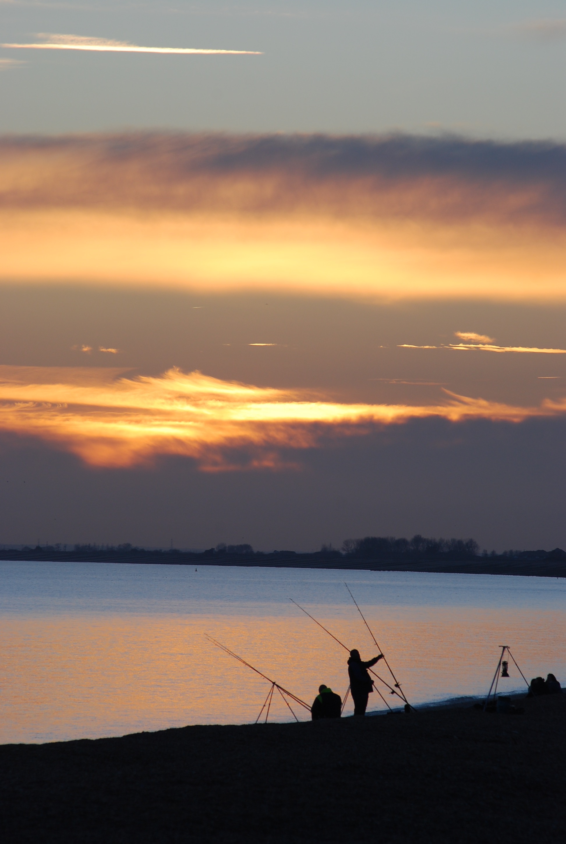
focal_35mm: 292
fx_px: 6865
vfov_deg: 7.0
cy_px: 422
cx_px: 283
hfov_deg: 4.7
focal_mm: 195
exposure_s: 1/160
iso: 200
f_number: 9
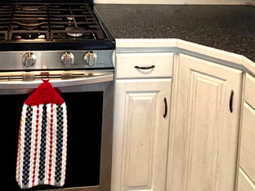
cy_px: -65
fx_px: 339
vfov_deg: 26.2
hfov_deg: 40.6
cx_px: 78
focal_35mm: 46
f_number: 2.2
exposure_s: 1/60
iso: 160
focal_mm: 2.22
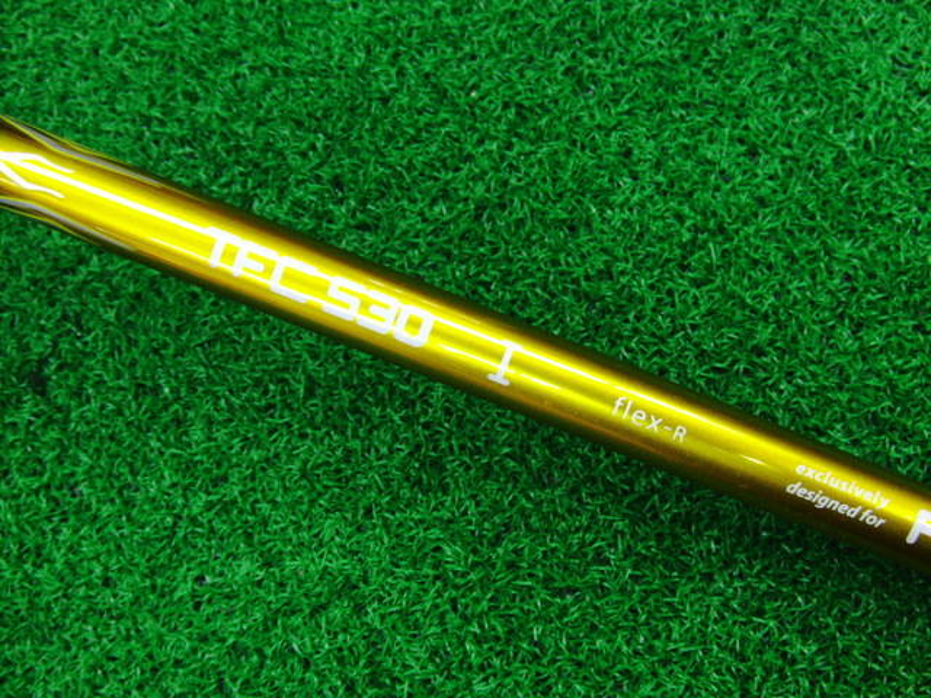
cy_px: 349
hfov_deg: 50.1
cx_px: 466
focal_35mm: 37
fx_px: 995
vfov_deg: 38.7
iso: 400
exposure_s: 1/40
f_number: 3.6
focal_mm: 6.42
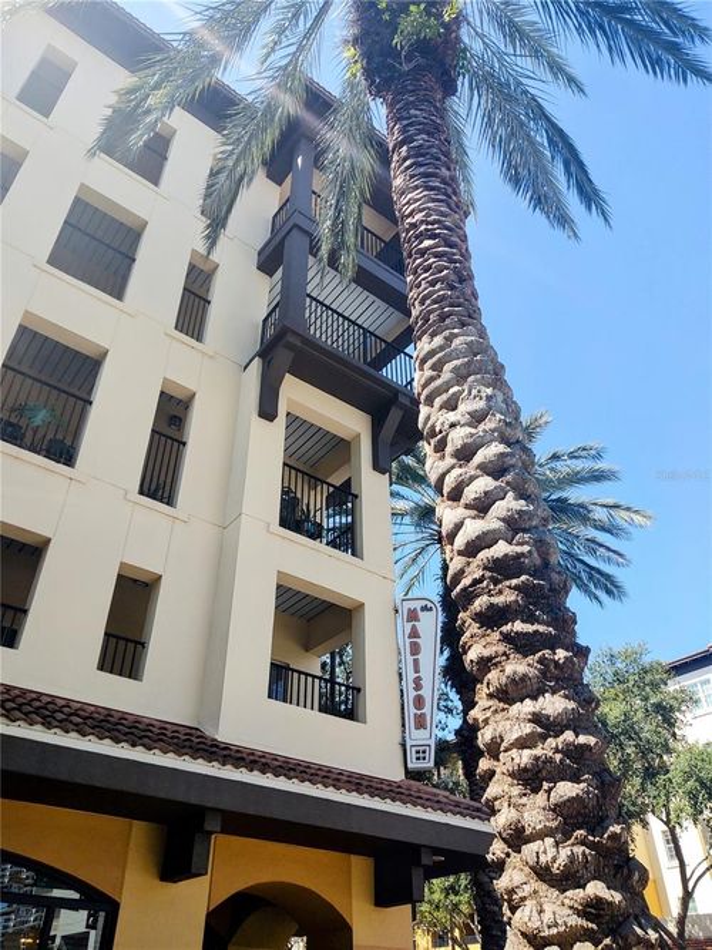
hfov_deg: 51.3
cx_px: 356
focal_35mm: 27
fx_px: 741
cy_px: 475
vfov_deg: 65.3
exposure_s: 1/1783
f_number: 1.7
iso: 100
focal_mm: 4.75
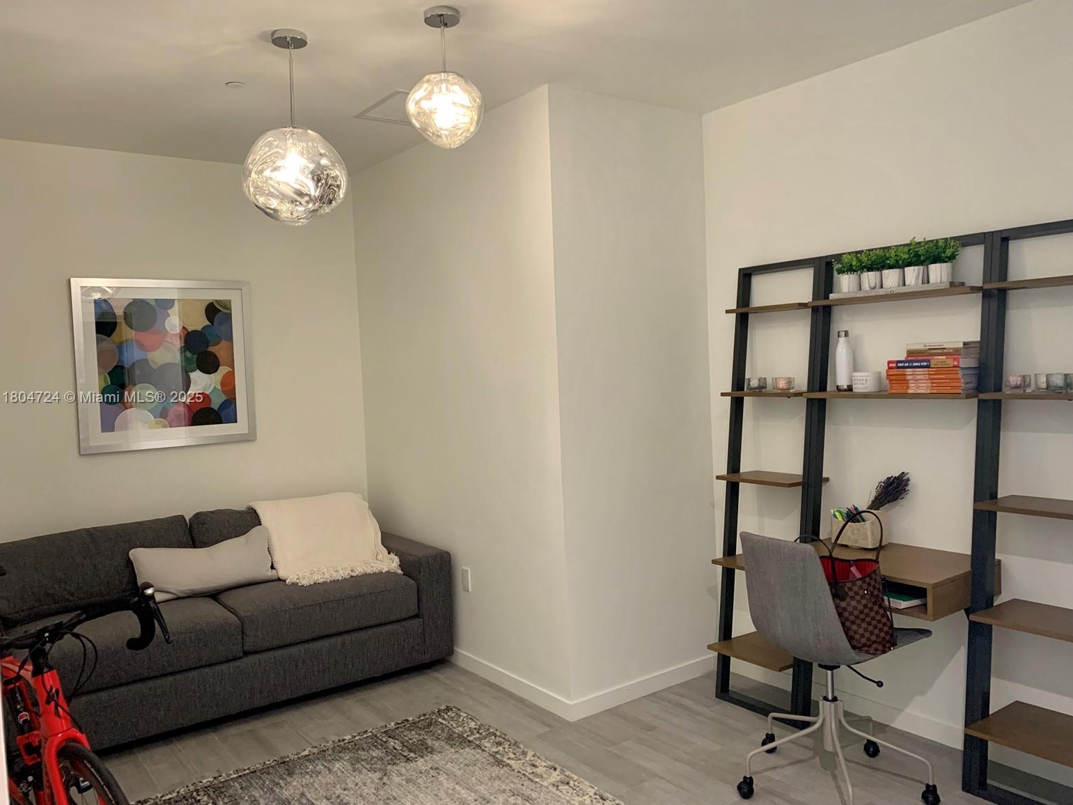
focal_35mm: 27
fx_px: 837
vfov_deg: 51.4
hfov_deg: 65.3
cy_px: 398
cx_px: 538
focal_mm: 4.25
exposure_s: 1/60
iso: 250
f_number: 1.8
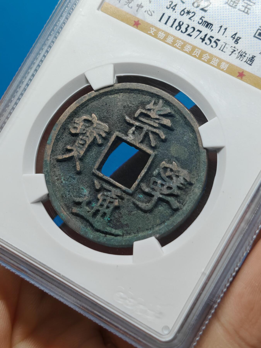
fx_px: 955
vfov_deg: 20.7
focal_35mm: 95
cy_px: 174
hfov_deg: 15.6
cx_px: 130
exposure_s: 1/140
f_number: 1.6
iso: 50
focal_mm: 7.62
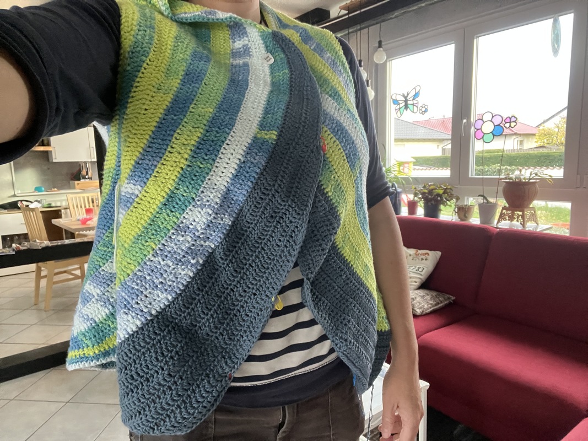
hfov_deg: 73.9
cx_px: 294
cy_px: 220
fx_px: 391
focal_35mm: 23
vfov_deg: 58.9
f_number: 2.2
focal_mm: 2.71
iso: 320
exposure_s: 1/60
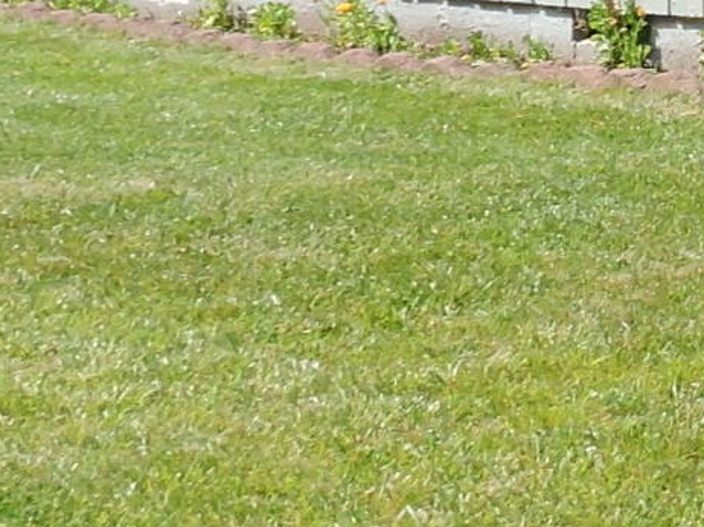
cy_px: 69
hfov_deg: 10.9
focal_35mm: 156
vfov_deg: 9.5
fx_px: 3171
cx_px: 1620
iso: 100
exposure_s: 1/800
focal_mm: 4.3
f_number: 3.3
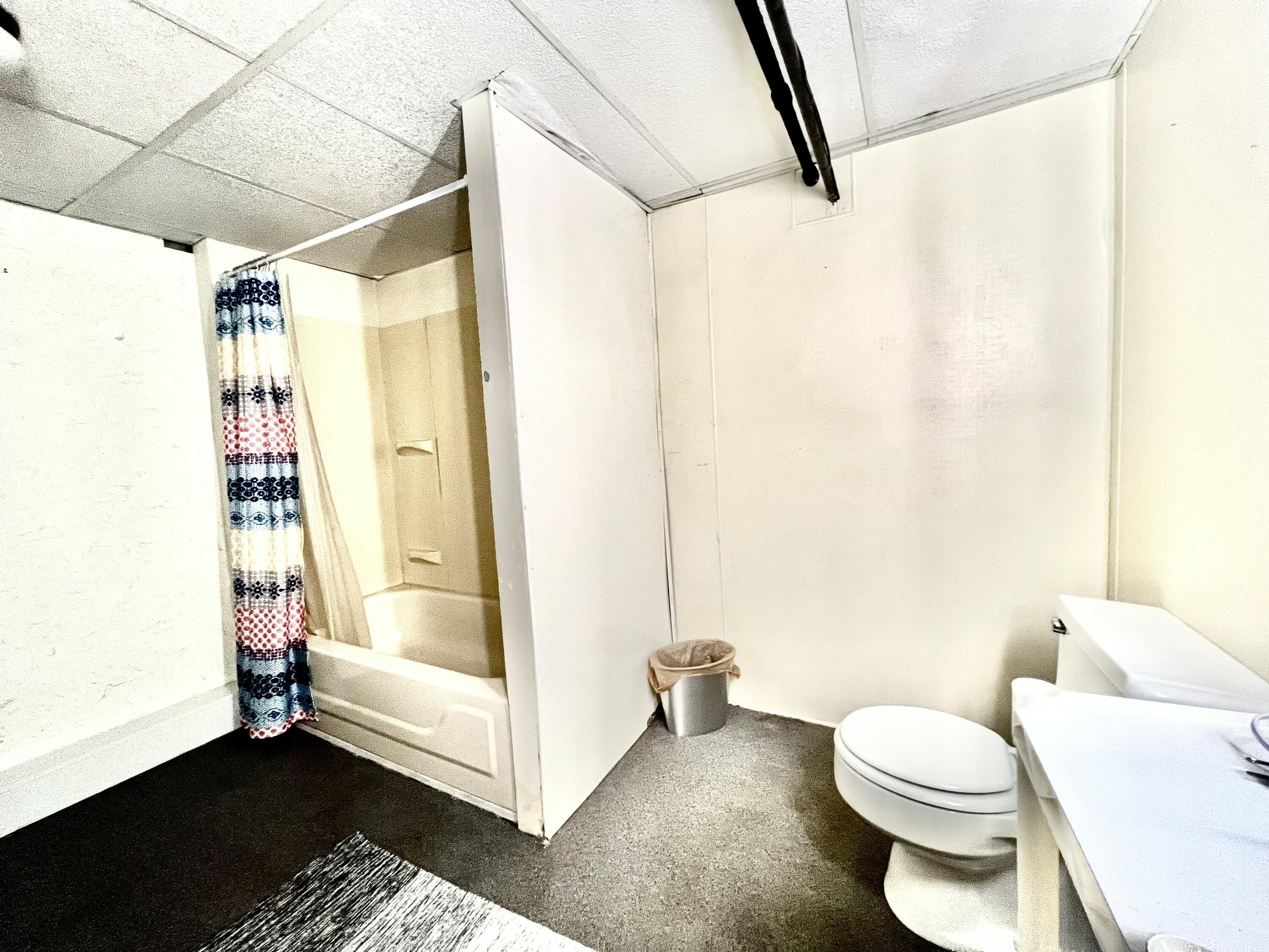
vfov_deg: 89.9
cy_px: 476
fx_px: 477
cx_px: 634
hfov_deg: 106.2
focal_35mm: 13
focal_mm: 1.57
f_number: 1.8
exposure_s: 1/60
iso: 200
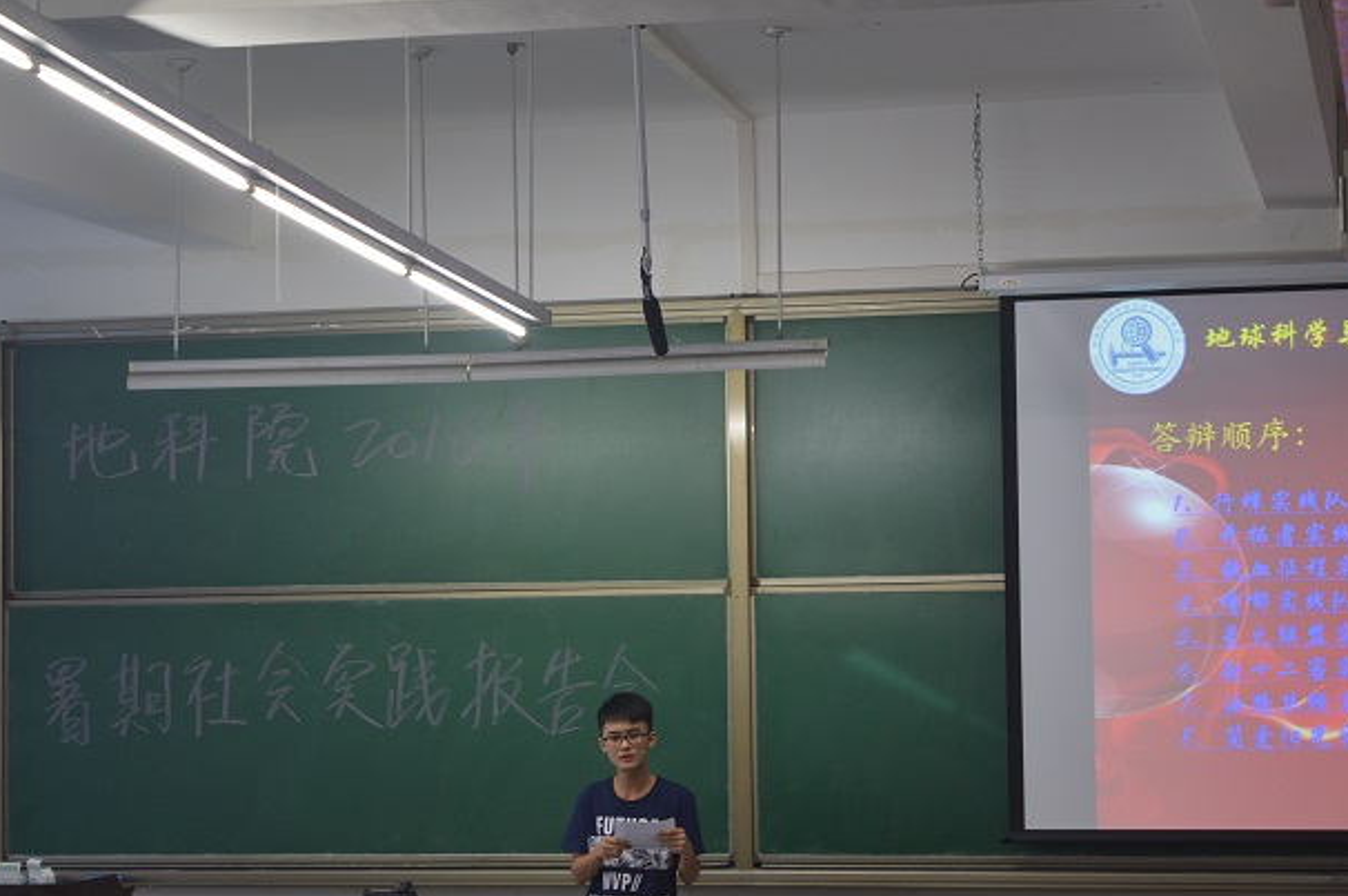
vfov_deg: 15.4
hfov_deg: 23.0
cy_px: 476
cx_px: 696
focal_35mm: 89
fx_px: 3312
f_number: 5.6
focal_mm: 55
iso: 400
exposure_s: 1/25
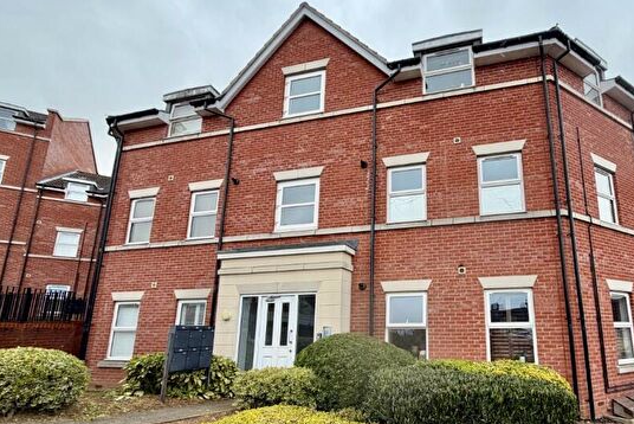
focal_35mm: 19
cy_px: 264
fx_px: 335
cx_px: 412
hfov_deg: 84.5
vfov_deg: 63.8
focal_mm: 2.22
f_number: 2.2
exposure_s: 1/296
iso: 50
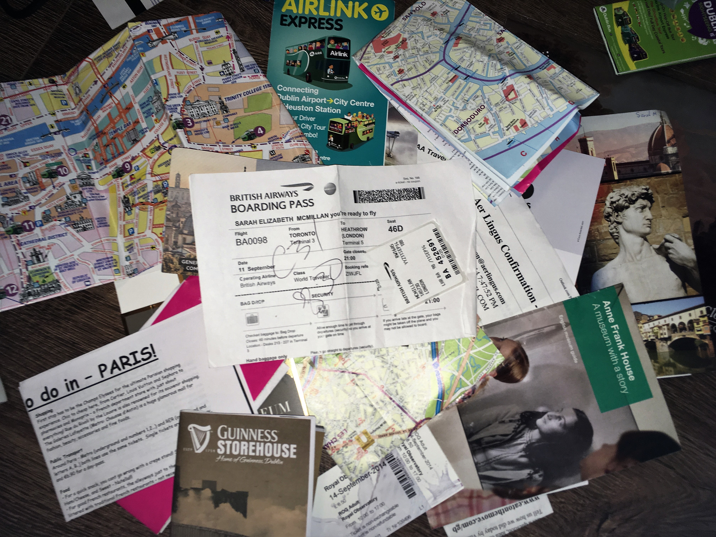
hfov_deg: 61.7
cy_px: 268
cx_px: 358
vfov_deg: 48.2
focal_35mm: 29
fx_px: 600
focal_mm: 4.15
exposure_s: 1/50
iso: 25
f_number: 2.2
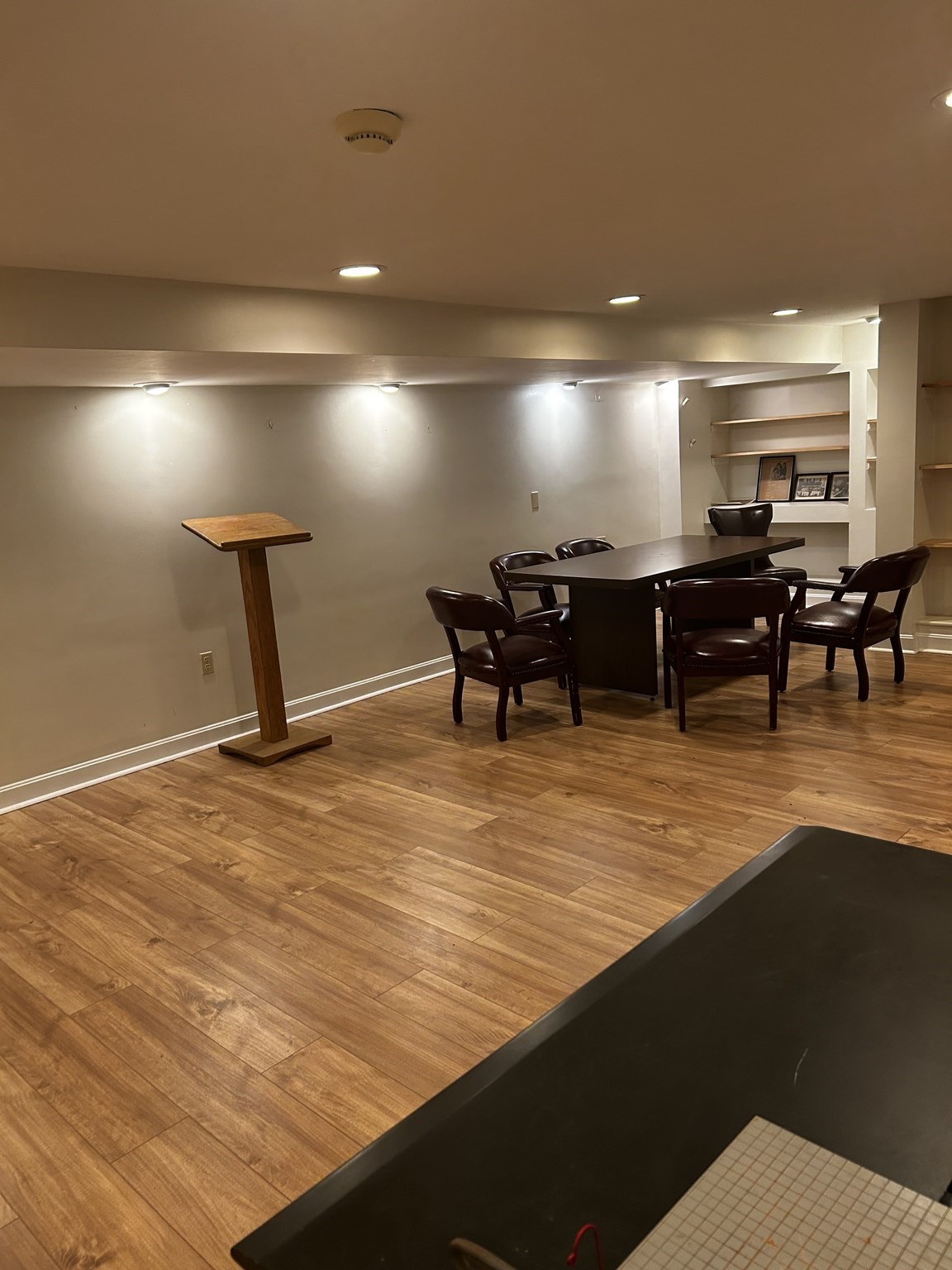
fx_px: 953
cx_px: 476
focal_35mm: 26
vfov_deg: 67.3
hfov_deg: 53.1
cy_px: 635
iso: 125
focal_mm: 5.7
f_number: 1.5
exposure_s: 1/79
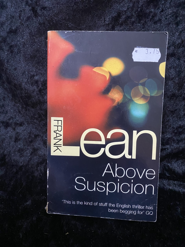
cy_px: 124
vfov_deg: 67.3
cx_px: 92
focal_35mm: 26
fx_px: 185
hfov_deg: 53.1
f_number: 1.8
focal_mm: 4.25
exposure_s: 1/25
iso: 640
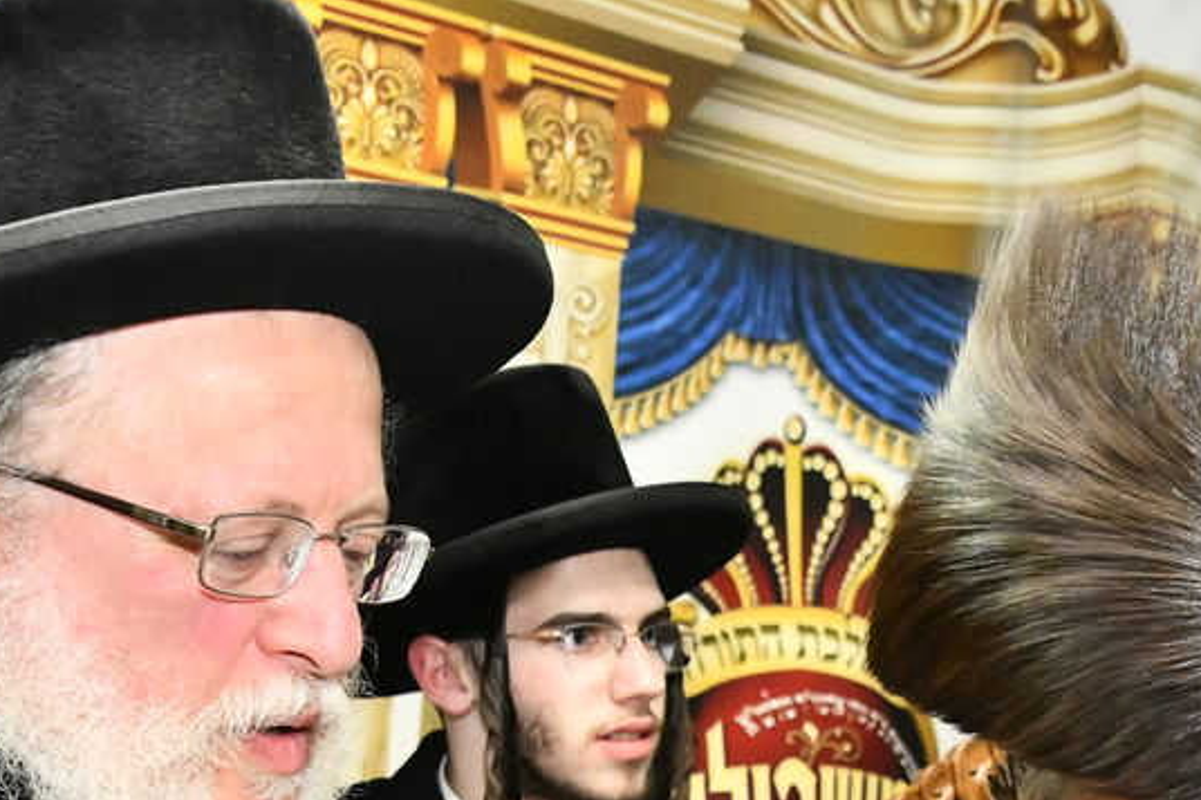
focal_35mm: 94
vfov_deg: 14.1
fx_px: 3135
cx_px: 713
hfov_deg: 21.7
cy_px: 954
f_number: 5.6
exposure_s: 1/125
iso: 3200
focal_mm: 36
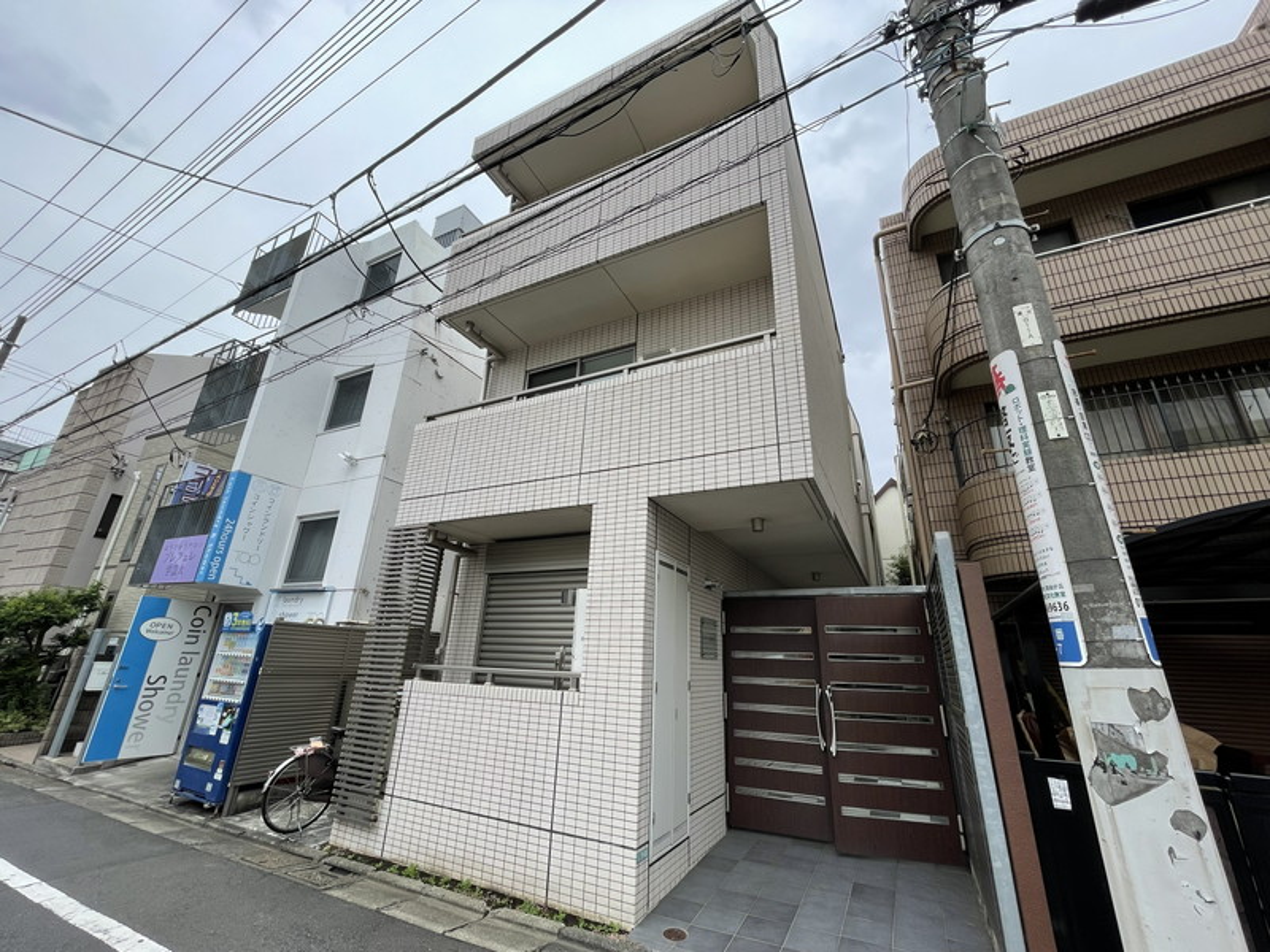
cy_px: 476
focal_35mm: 14
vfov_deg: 85.7
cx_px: 635
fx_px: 514
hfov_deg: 102.1
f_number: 2.4
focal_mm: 1.55
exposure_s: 1/322
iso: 32
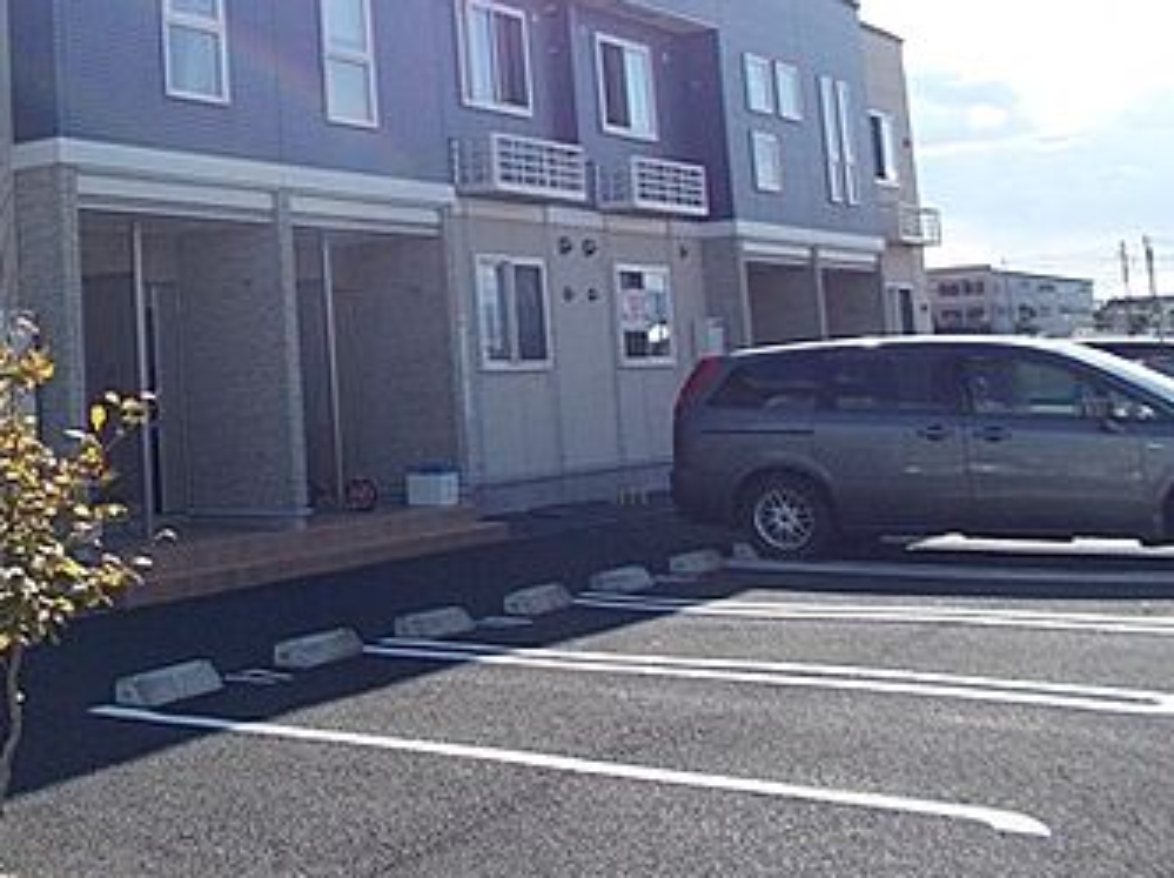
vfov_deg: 28.4
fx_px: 1694
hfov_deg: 35.3
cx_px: 53
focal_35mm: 50
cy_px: 164
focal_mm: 4.6
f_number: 8
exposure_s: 1/160
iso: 80
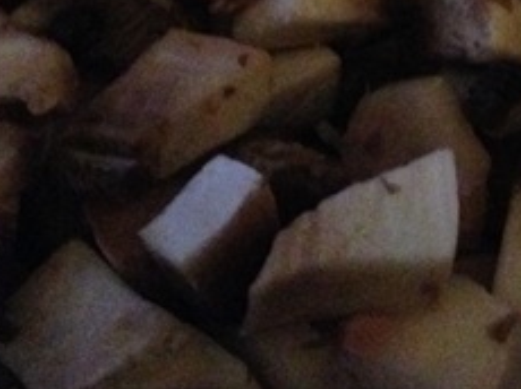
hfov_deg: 16.8
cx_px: 510
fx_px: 1729
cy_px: -244
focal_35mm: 115
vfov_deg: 12.1
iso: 800
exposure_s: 1/15
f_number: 2.4
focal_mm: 4.12
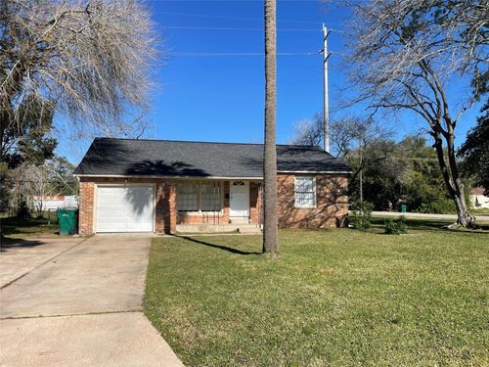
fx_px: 367
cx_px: 244
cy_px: 184
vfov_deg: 53.1
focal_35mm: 26
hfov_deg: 67.3
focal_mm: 4.2
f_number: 1.6
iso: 32
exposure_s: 1/3610
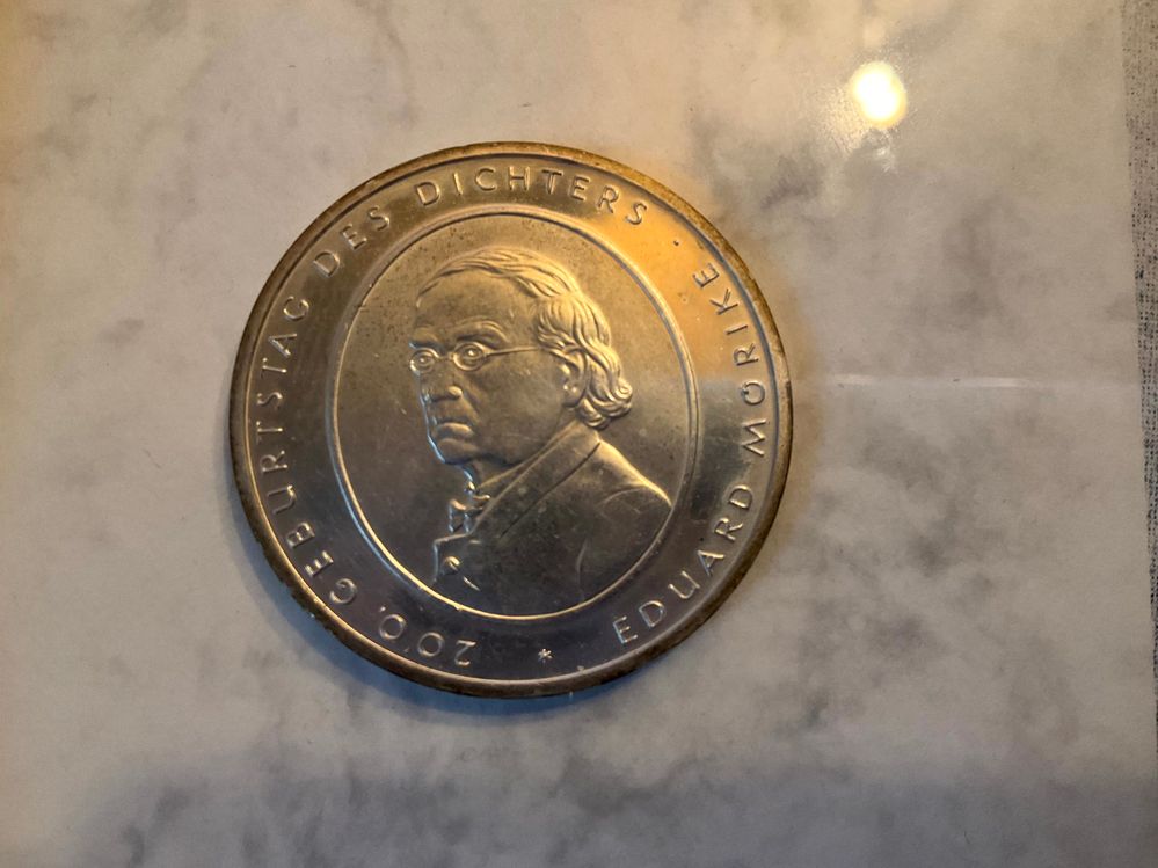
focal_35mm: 29
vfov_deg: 48.2
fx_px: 970
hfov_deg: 61.7
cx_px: 579
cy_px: 434
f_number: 1.8
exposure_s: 1/33
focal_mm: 3
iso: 200
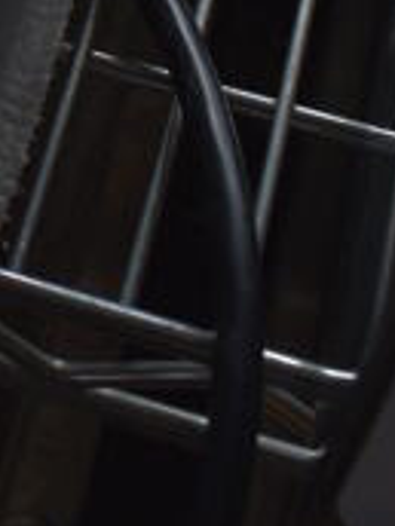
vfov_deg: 13.2
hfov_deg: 10.2
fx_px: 2100
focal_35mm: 138
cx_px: -294
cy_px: -344
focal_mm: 18
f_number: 6.3
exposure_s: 1/200
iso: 200
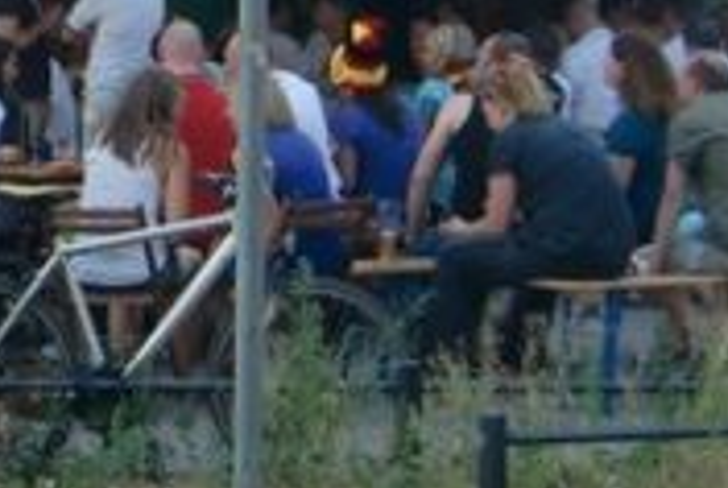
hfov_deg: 13.2
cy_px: -37
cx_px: 41
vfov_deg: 8.9
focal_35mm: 154
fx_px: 3119
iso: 64
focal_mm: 6.1
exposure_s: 1/200
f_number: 3.6
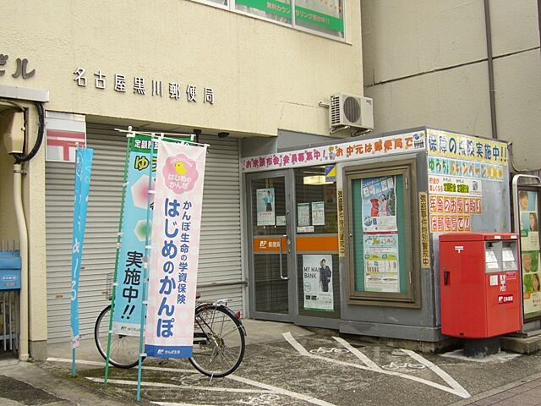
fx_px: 703
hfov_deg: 42.1
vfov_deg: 32.2
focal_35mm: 45
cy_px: 203
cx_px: 270
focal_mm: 7.5
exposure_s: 1/80
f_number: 3.2
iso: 80
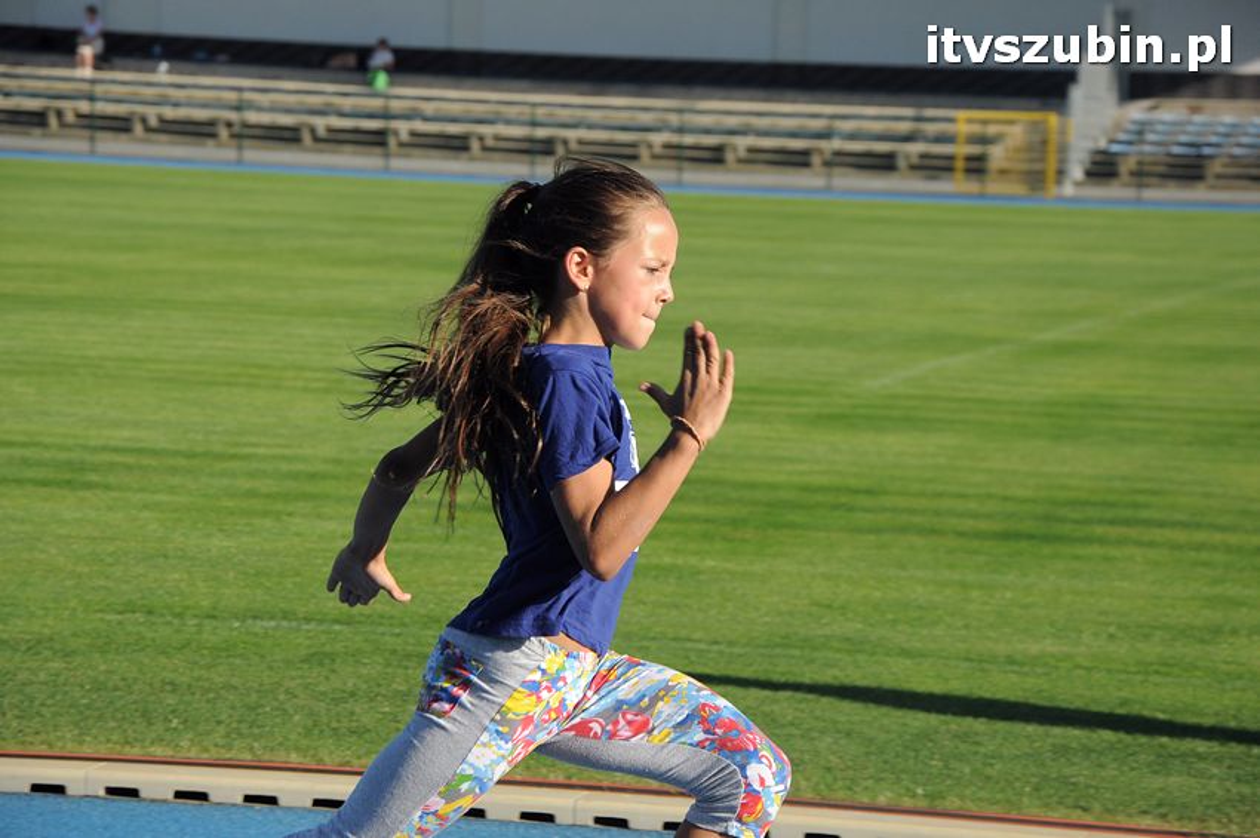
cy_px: 419
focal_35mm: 158
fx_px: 5507
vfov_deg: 8.7
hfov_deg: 13.1
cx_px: 630
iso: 500
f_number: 9
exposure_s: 1/1250
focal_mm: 105
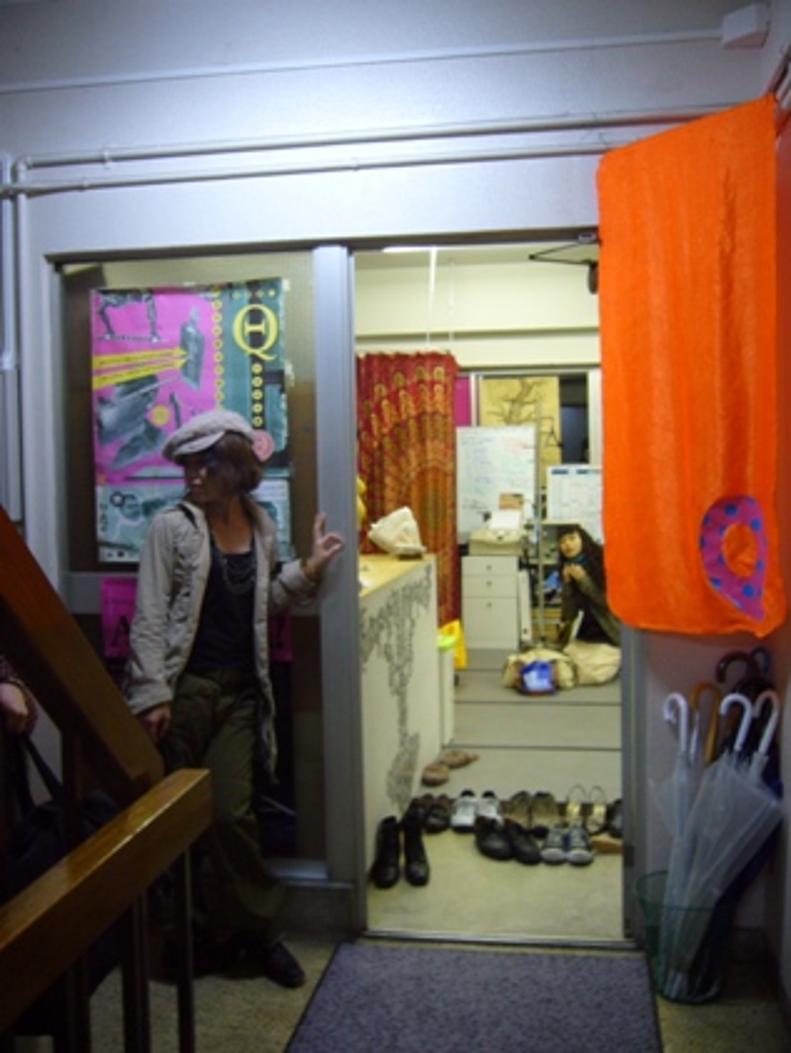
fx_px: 1096
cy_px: 526
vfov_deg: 51.3
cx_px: 396
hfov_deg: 39.7
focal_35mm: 36
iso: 125
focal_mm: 6
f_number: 2.9
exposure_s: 1/15
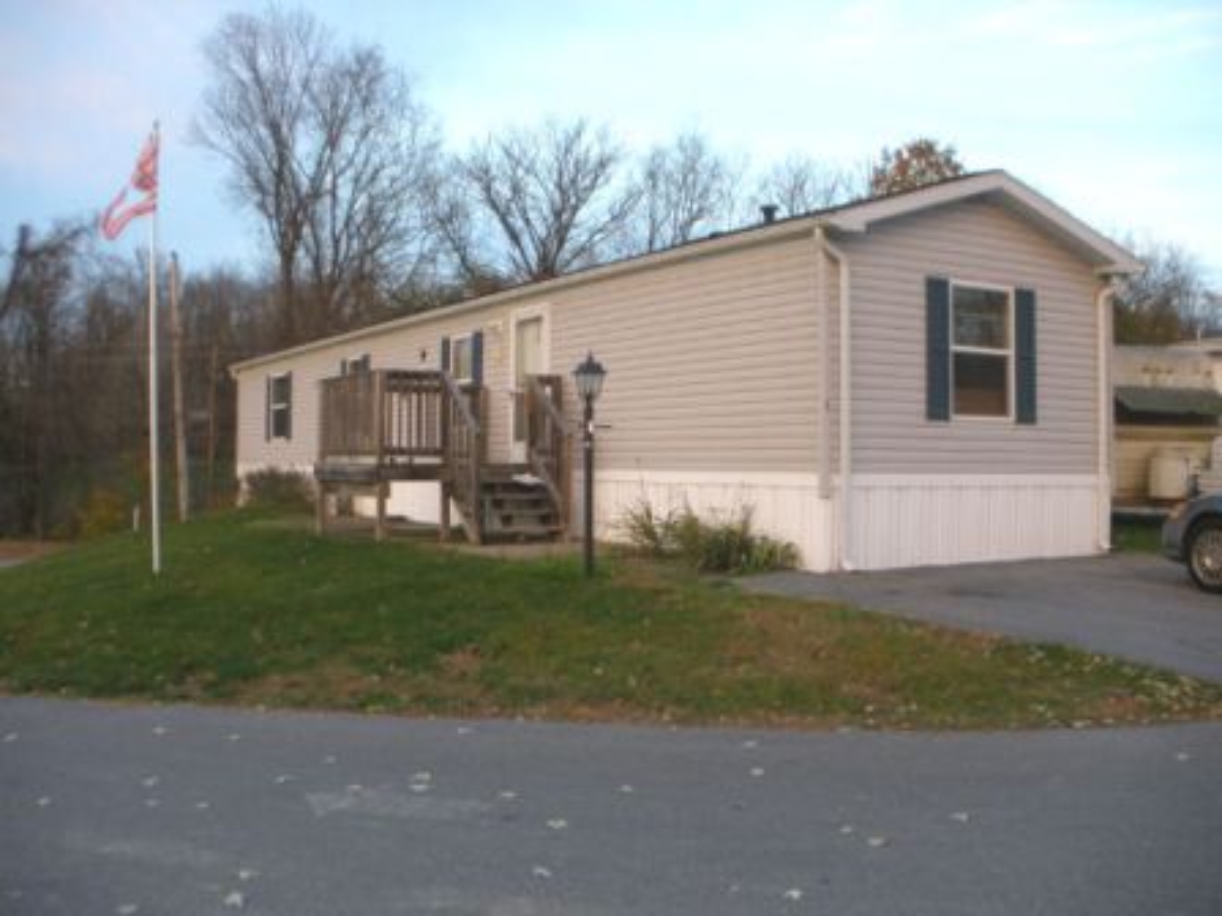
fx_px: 1271
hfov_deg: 51.4
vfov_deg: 39.7
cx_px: 611
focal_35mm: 36
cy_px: 458
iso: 160
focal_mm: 6.3
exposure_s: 1/30
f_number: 3.5
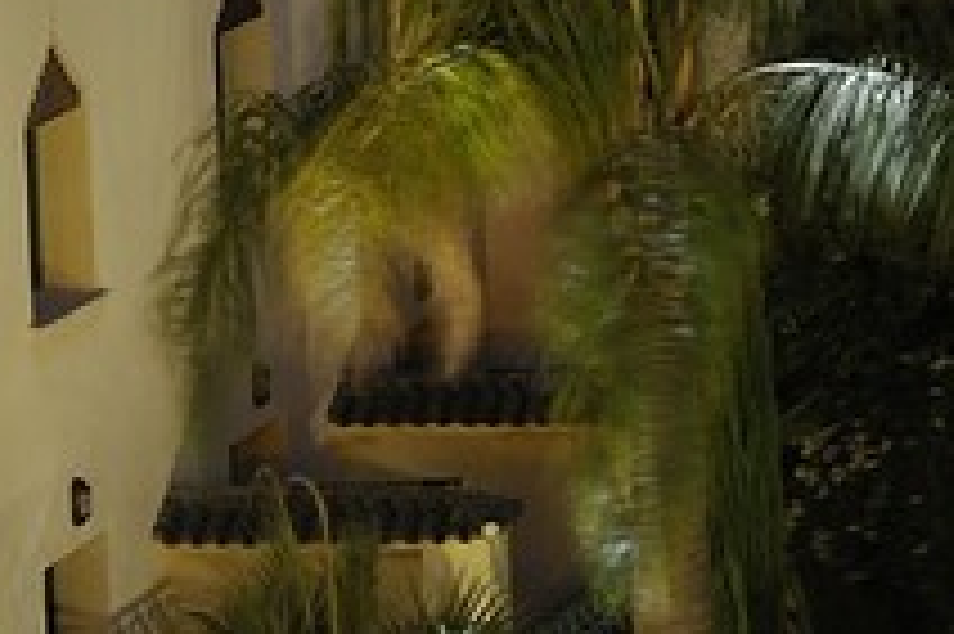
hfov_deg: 6.7
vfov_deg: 5.0
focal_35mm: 272
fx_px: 7202
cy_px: -400
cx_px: 3087
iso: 200
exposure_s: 13
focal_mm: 36
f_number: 6.3
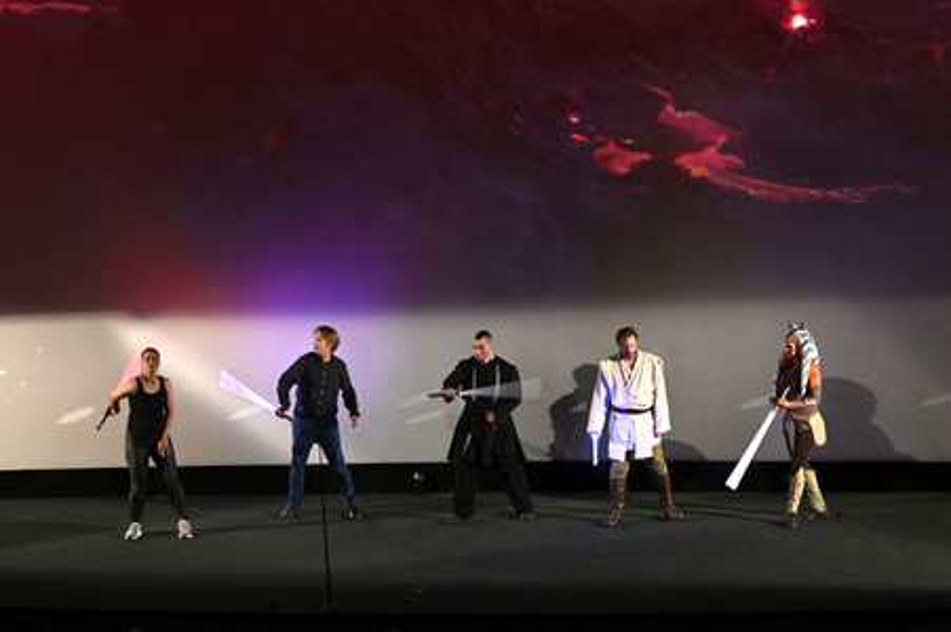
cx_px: 476
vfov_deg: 15.5
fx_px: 2323
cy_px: 316
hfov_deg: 23.1
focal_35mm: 88
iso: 3200
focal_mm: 88
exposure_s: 1/60
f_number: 6.3
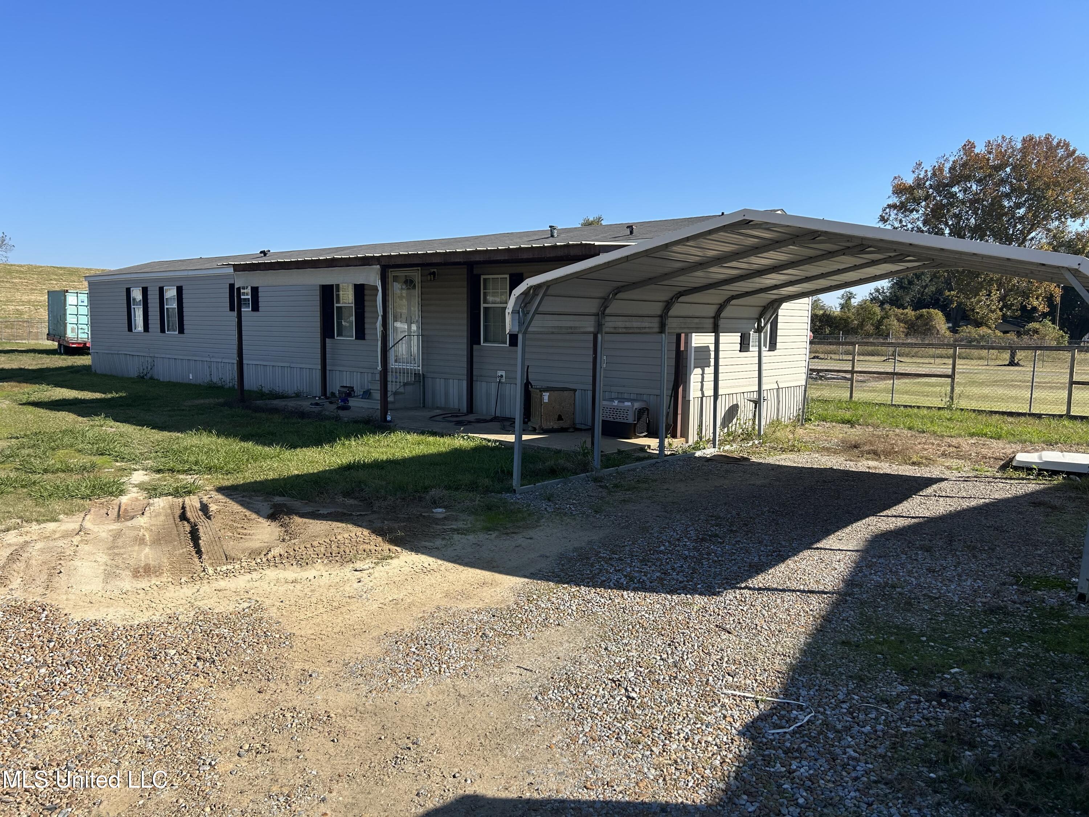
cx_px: 544
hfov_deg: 67.3
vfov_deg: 53.1
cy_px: 408
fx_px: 818
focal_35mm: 26
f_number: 1.5
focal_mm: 5.7
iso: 50
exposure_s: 1/3165
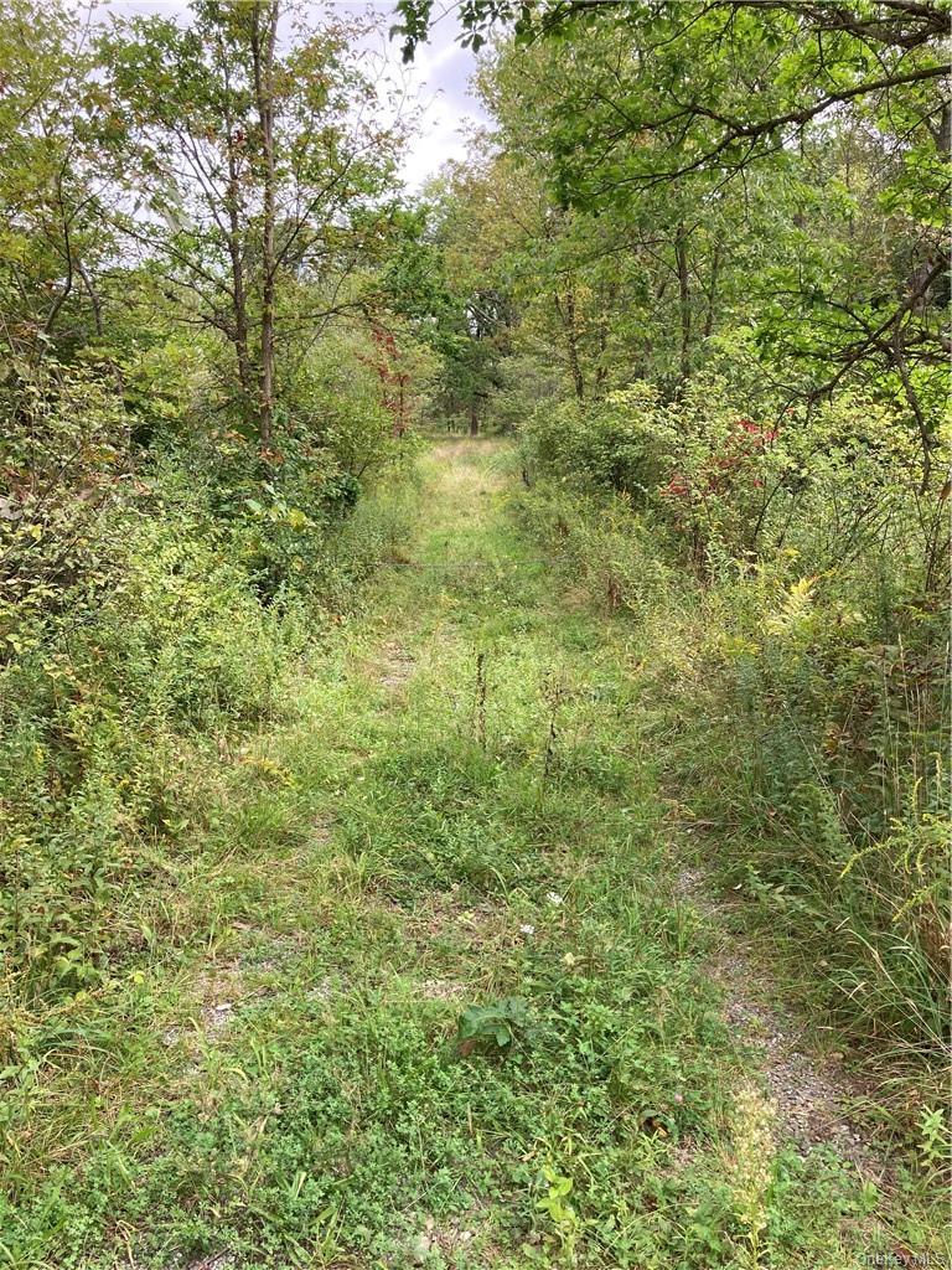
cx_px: 476
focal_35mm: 28
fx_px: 1027
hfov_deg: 49.7
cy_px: 635
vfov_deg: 63.4
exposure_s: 1/358
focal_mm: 3.99
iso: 20
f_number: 1.8
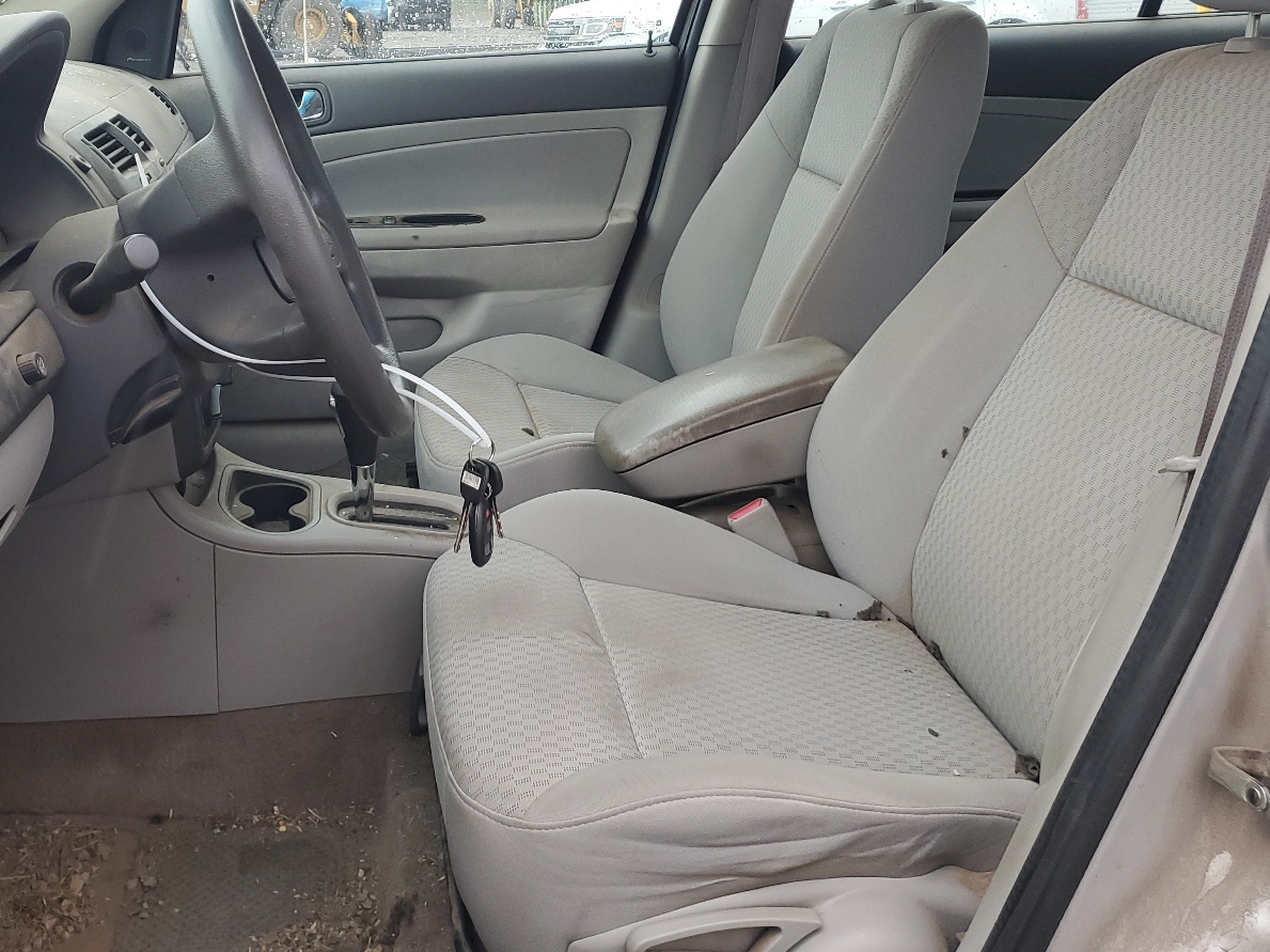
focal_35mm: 35
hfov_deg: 52.4
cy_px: 370
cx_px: 532
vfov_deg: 40.5
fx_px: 1284
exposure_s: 1/120
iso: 69
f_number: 1.5
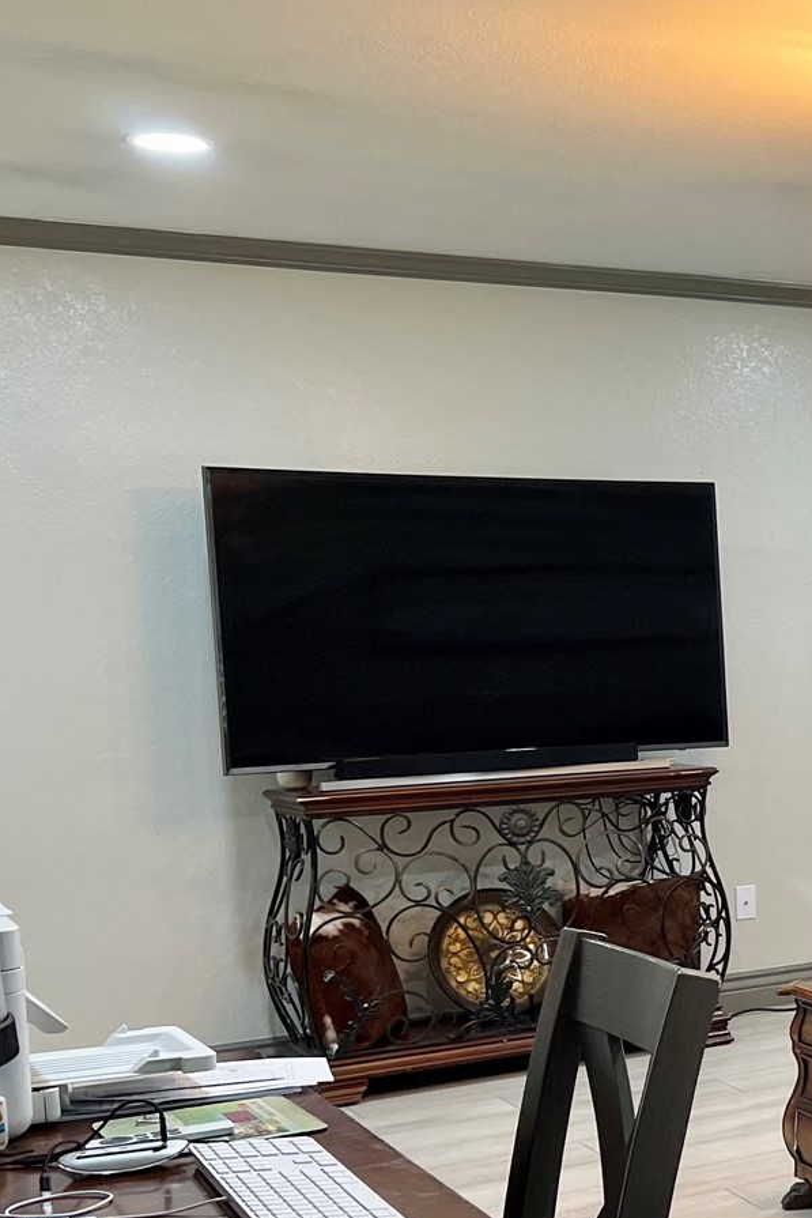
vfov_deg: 34.2
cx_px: 1261
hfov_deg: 19.8
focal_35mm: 58
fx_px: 1961
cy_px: 803
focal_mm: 5.7
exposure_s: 1/60
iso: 80
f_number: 1.5
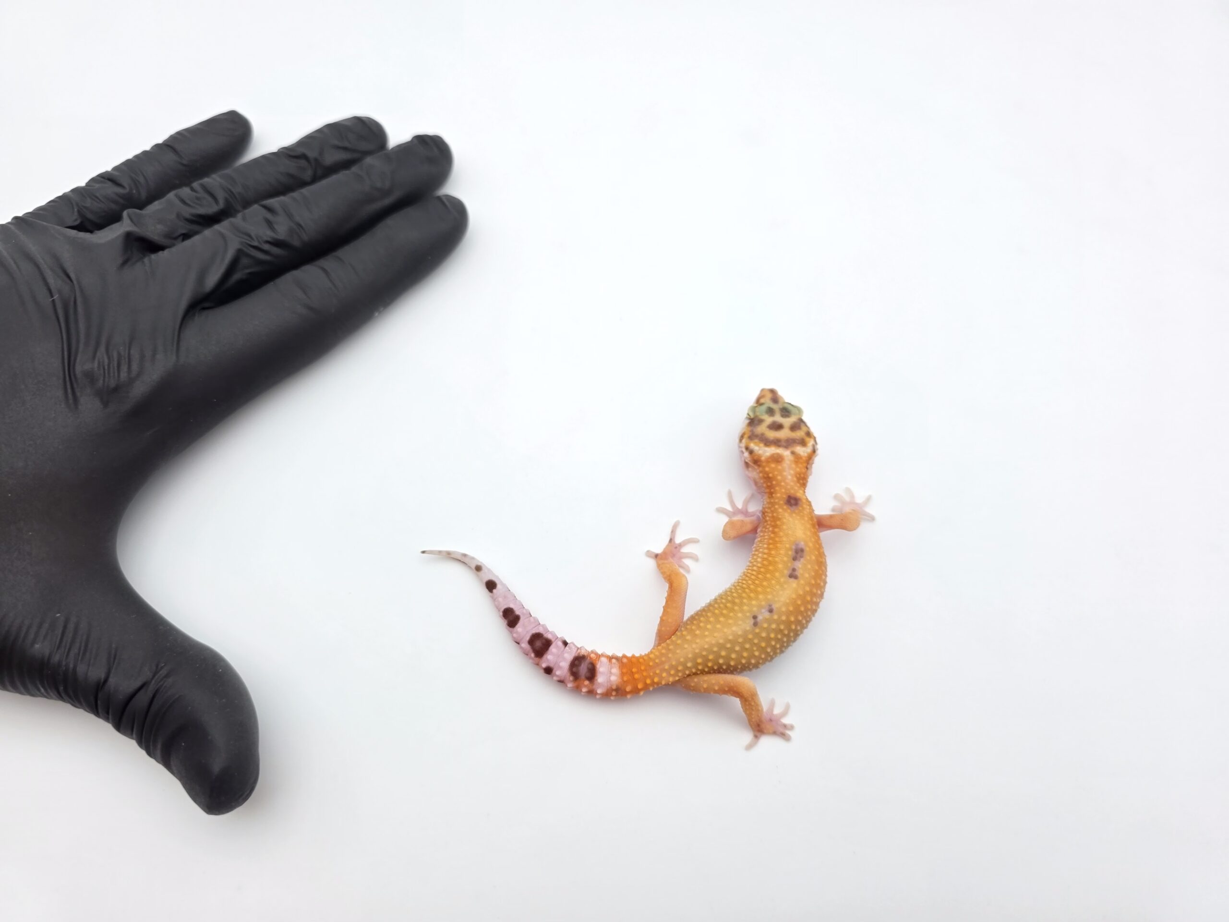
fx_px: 817
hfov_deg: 73.9
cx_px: 614
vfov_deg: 58.9
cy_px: 461
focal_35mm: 23
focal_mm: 6.3
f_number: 1.7
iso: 32
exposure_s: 1/359
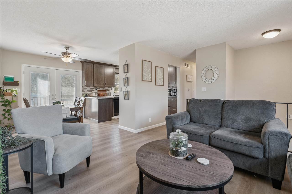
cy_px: 97
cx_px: 146
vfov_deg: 73.7
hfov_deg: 96.7
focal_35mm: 16
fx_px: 130
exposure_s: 1/15
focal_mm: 16
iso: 400
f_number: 8
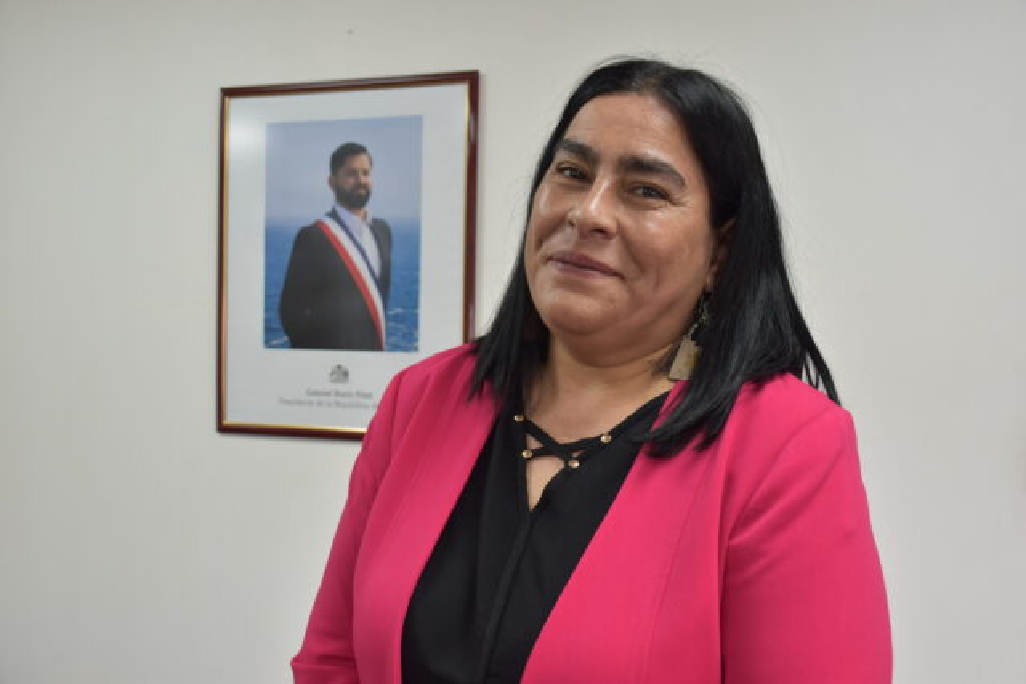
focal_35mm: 36
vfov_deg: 36.9
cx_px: 513
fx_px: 1026
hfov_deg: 53.1
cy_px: 342
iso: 400
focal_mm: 24
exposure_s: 1/80
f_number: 5
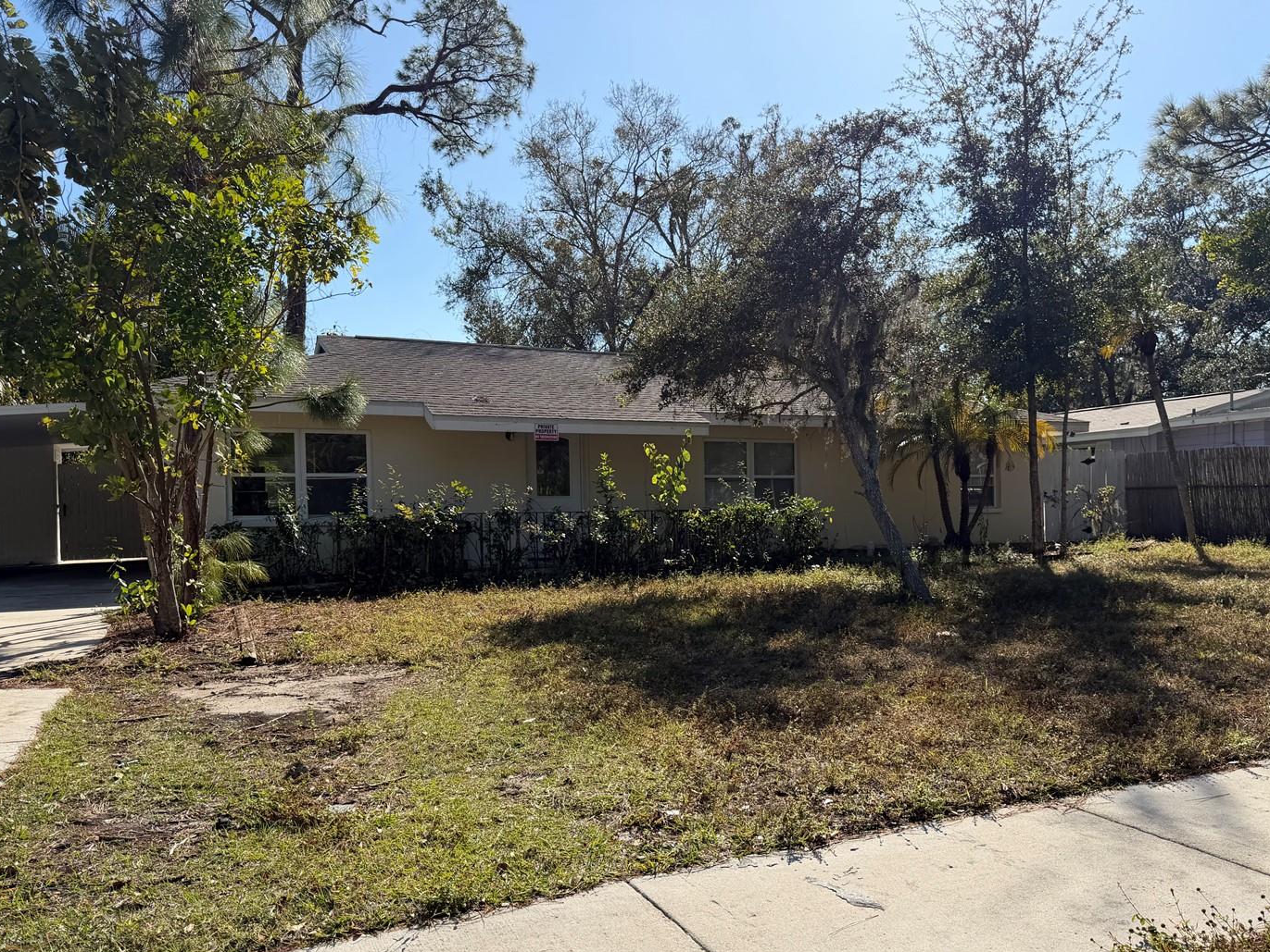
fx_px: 1028
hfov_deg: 63.3
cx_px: 702
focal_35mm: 28
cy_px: 540
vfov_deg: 49.6
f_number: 1.78
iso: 80
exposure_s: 1/4405
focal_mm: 6.76
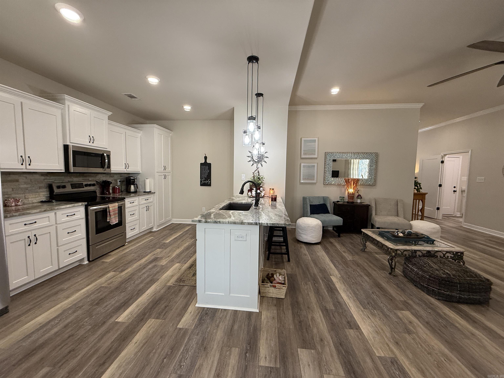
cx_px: 252
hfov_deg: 102.1
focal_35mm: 14
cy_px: 189
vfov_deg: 85.7
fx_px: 204
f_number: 2.2
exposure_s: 1/120
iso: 200
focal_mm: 2.22
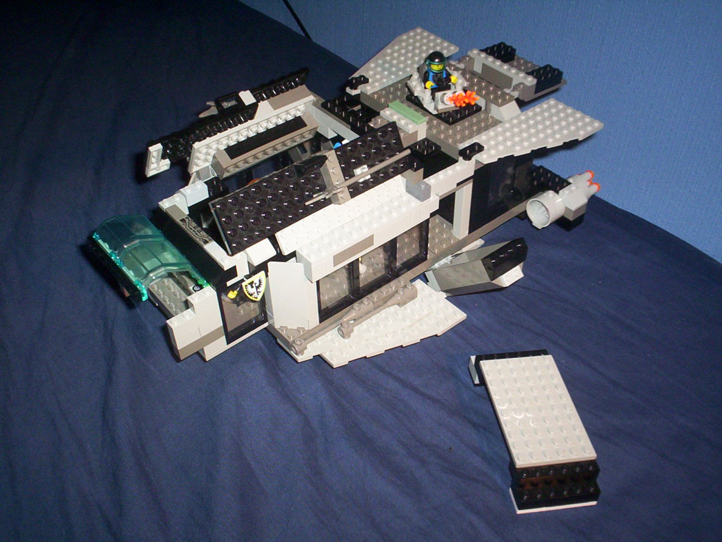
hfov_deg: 49.0
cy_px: 271
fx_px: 793
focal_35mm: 38
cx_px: 361
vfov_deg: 37.7
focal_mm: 4.99
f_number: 4.5
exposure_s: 1/60
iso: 140
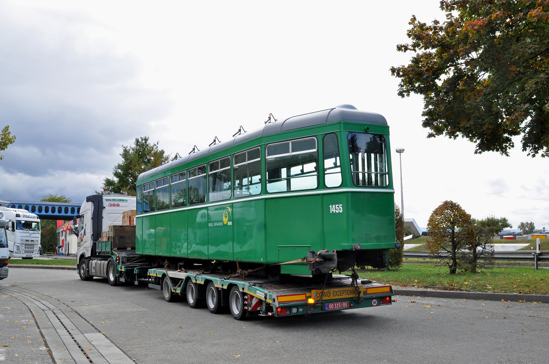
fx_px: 548
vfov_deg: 36.8
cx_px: 274
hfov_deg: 53.2
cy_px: 182
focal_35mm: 36
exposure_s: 1/320
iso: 400
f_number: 9
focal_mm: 24
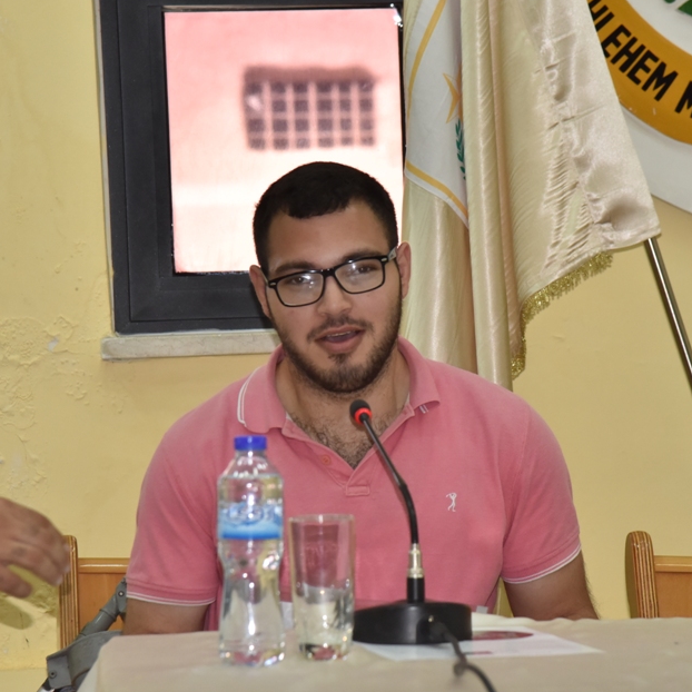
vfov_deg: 10.4
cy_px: 357
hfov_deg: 10.4
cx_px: 380
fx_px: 3800
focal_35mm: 168
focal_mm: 120
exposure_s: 1/250
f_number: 7.1
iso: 1600
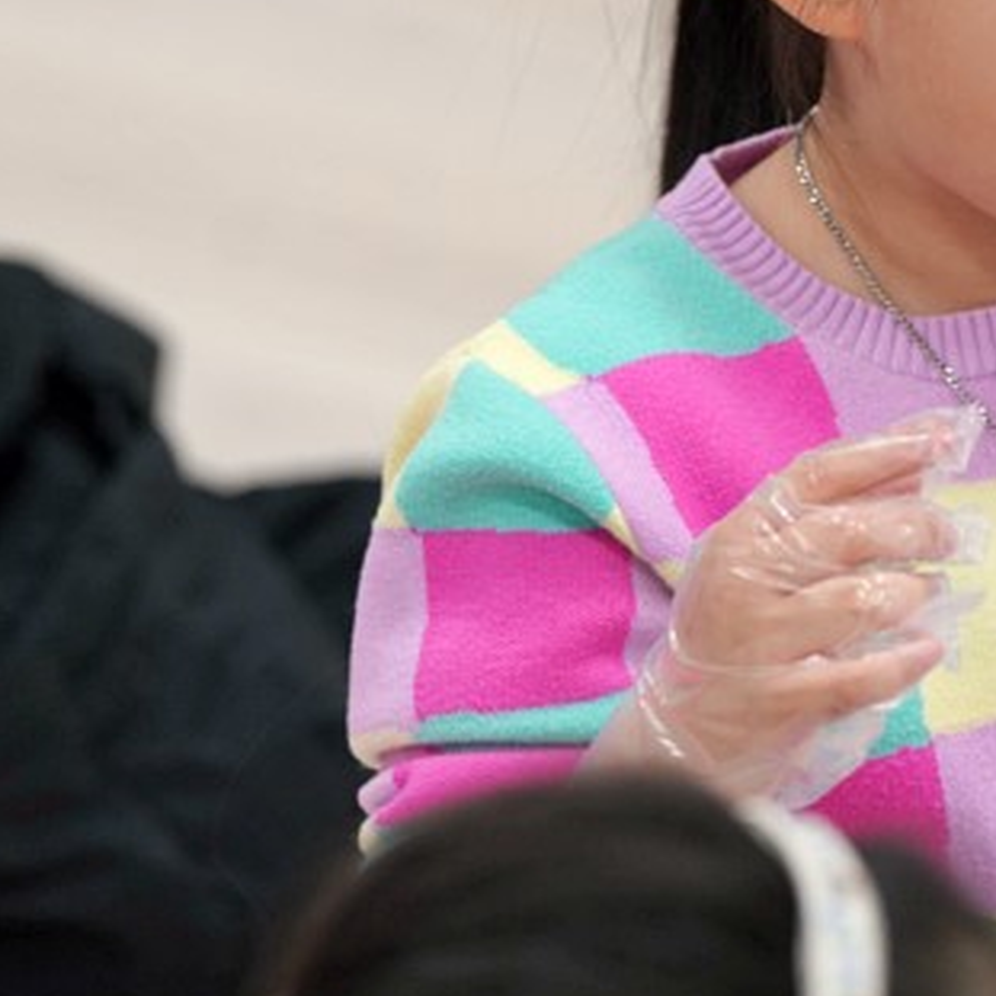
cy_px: 54
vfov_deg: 5.9
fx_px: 9603
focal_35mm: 295
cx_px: 1118
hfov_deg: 5.9
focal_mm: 120
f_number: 4
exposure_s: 1/160
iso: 1250
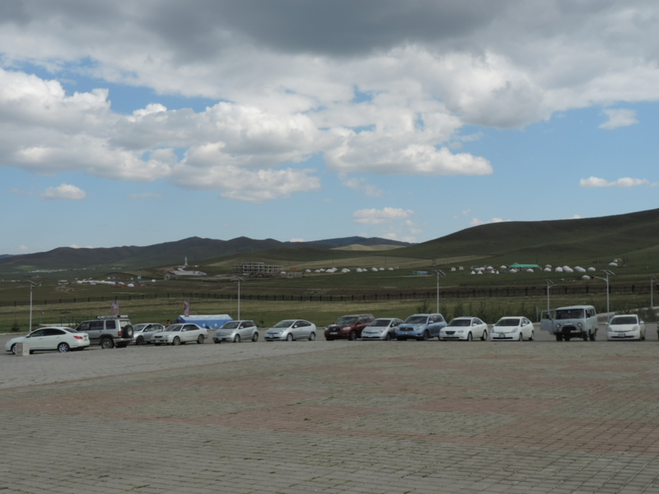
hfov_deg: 46.8
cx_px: 330
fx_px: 761
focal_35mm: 40
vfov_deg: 36.0
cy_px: 247
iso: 80
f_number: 3.3
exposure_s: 1/1250
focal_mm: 7.1
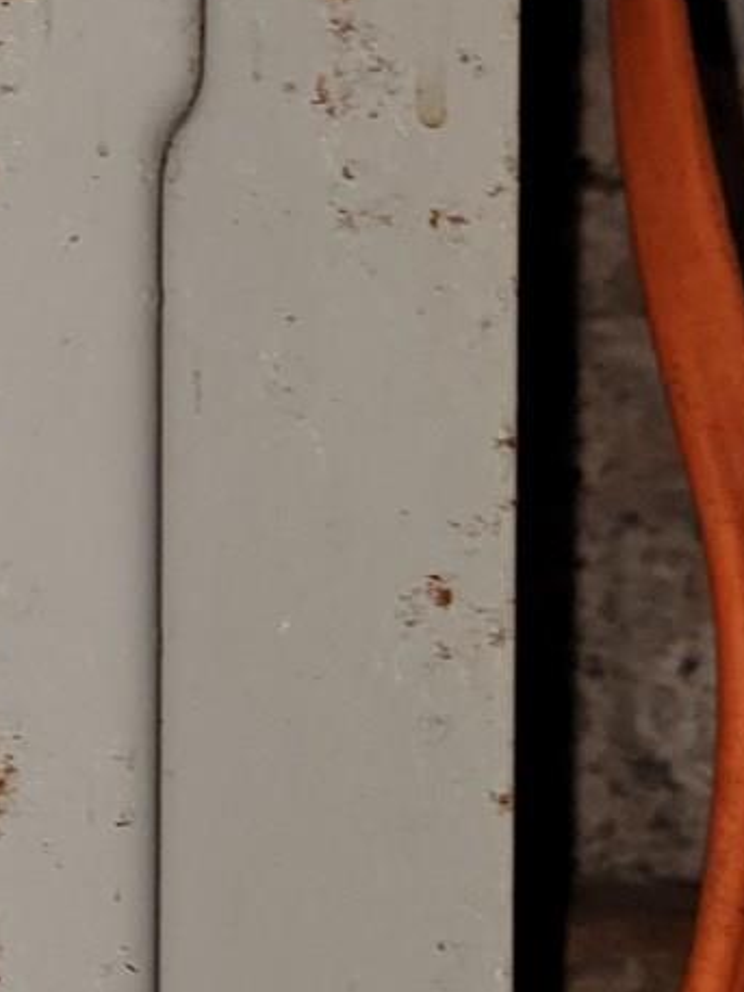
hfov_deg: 11.0
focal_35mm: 121
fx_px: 3466
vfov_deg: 16.0
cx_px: -820
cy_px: 975
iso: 40
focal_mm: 6.7
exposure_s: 1/50
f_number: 1.8
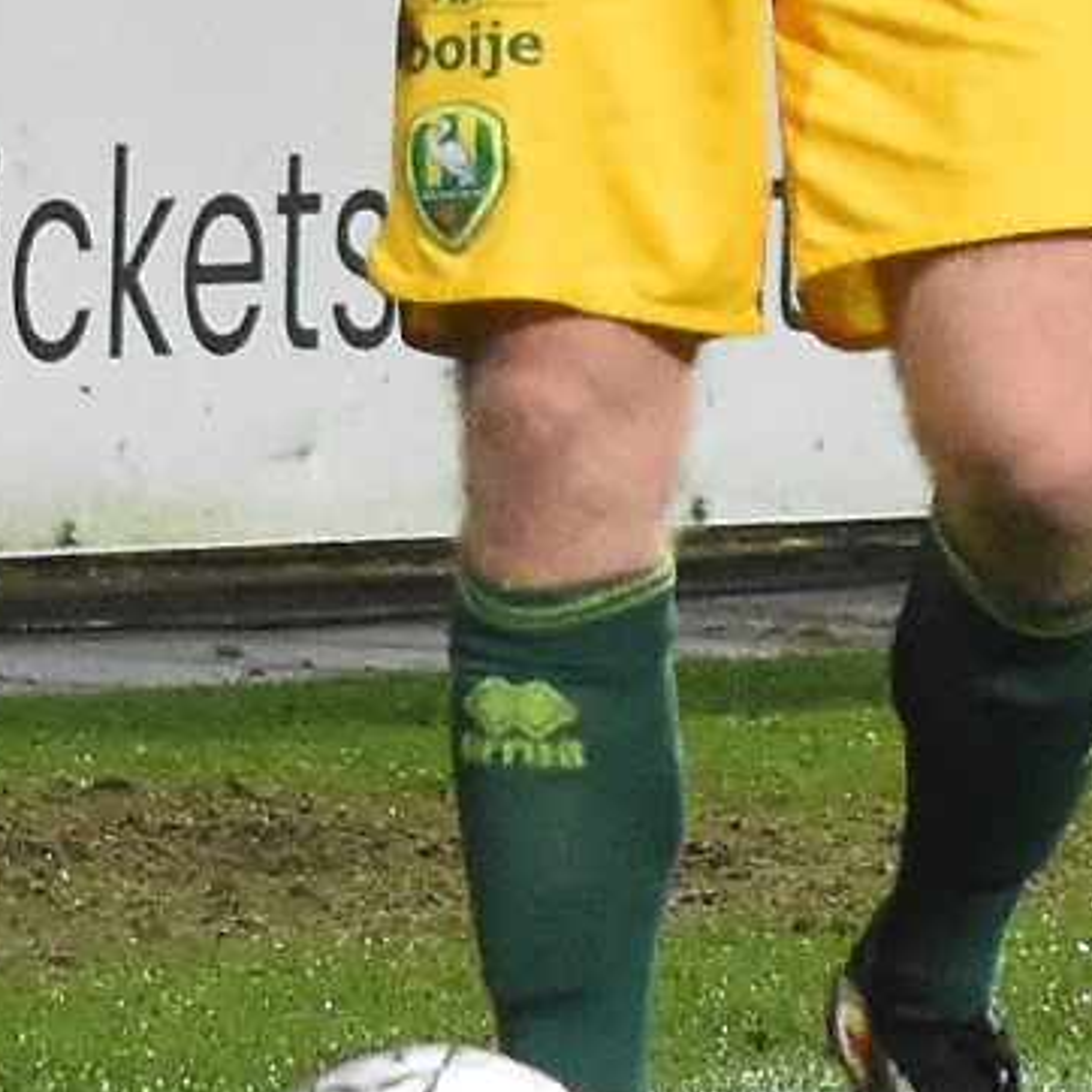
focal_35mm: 581
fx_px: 20736
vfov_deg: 3.0
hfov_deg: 3.0
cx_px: 1113
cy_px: -365
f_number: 2.8
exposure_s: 1/800
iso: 3200
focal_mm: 86
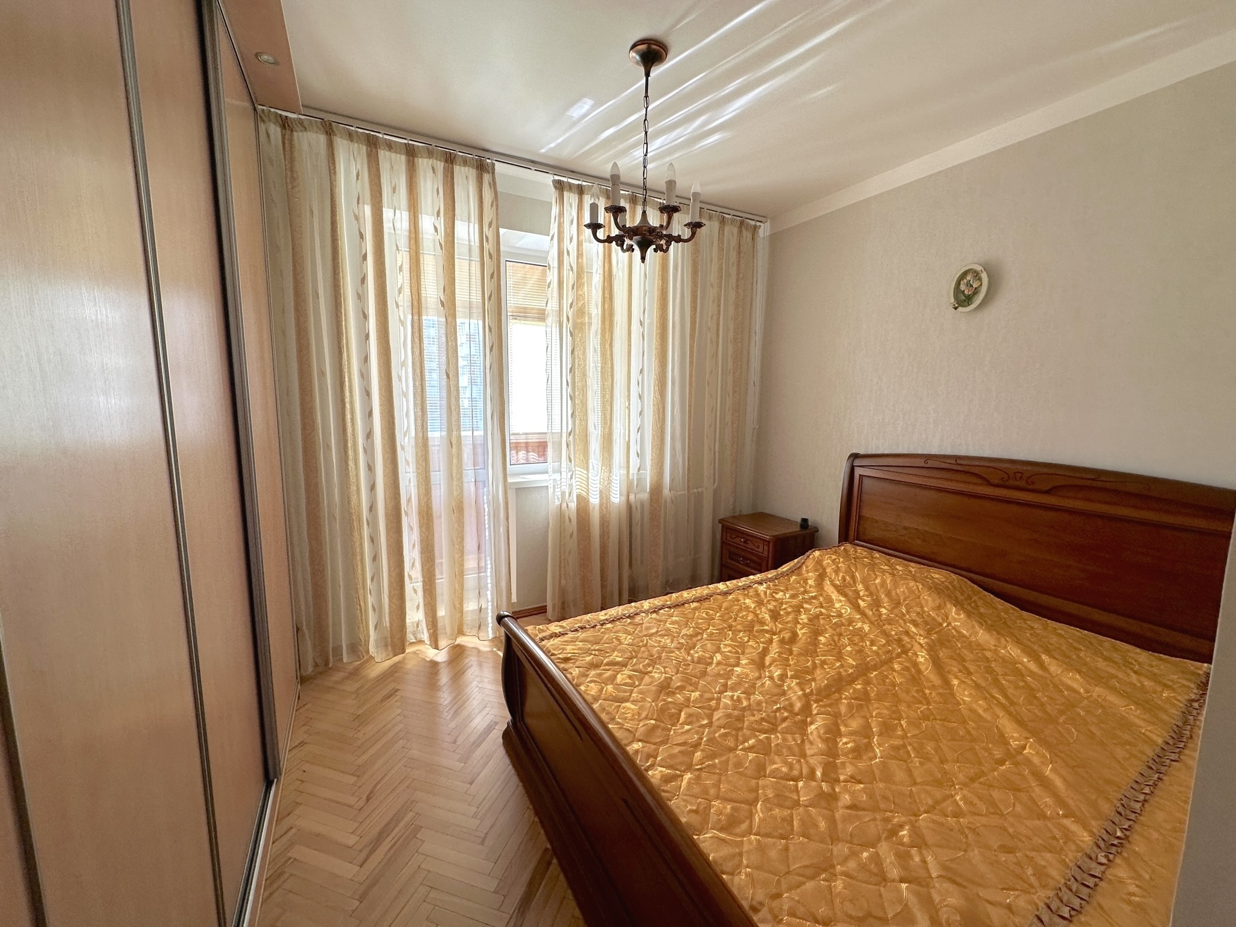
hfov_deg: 102.1
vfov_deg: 85.7
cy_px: 464
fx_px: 500
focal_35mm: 14
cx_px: 618
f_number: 2.2
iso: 64
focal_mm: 2.22
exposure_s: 1/99
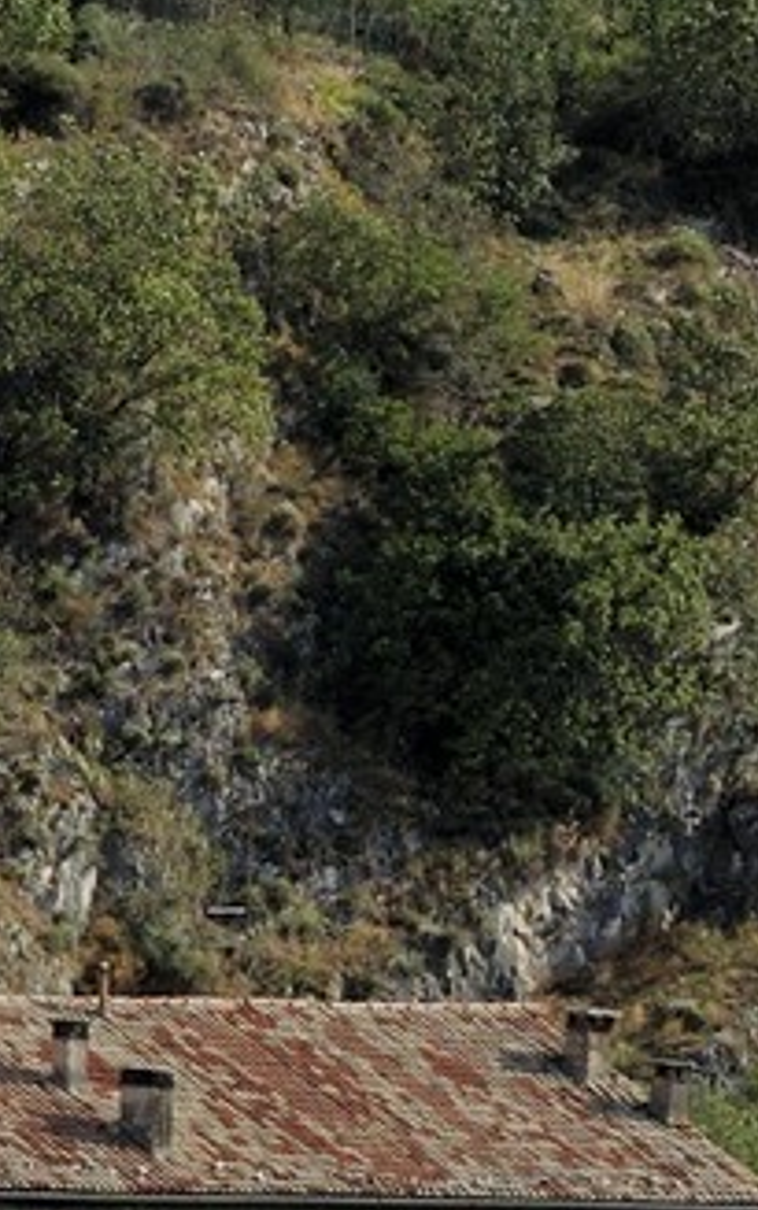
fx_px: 27110
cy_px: -307
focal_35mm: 822
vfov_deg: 2.6
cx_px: -873
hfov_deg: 1.6
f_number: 14
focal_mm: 165
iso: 400
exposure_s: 1/400
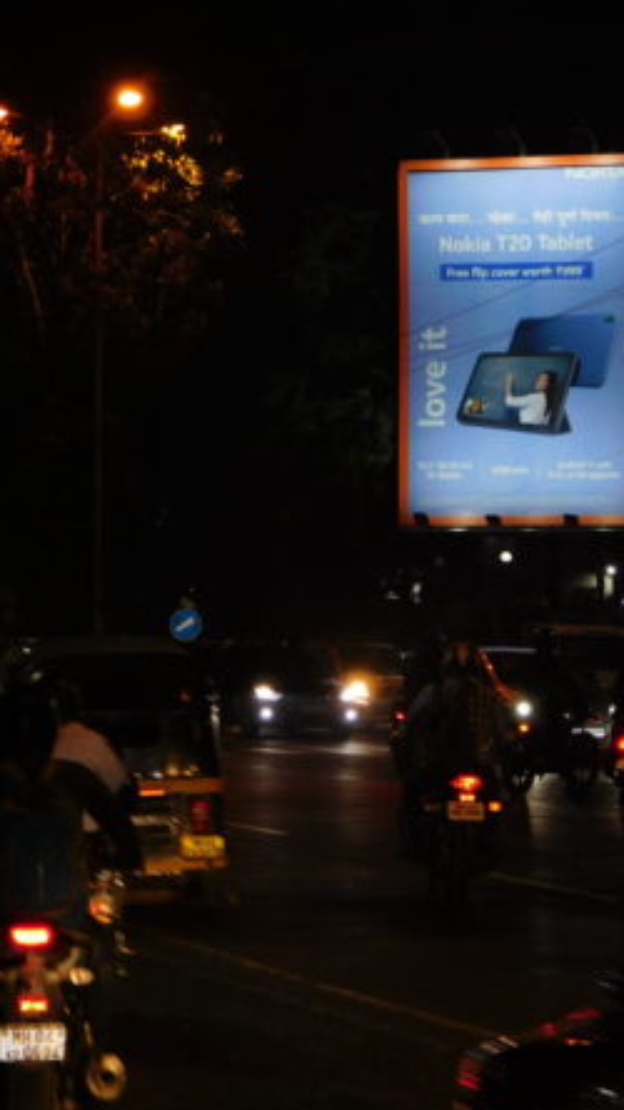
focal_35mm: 97
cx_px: 499
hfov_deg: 12.4
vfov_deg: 22.0
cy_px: 551
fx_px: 2856
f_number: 4.2
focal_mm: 11.7
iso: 200
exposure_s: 1/30
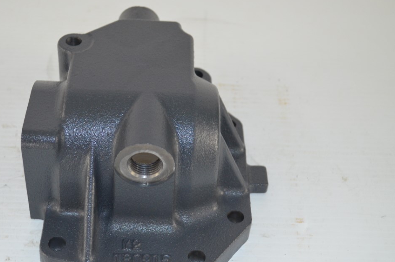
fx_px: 708
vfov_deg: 20.9
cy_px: 143
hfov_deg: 31.1
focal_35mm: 65
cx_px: 157
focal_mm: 35
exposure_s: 1/60
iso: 1100
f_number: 5
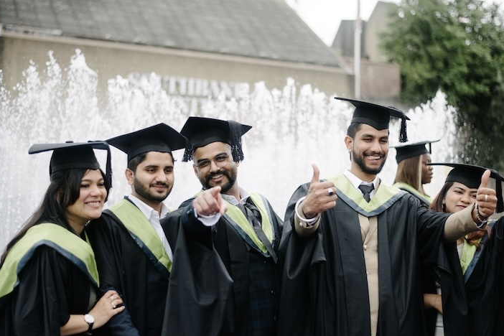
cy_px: 168
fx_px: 798
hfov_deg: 35.1
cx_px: 258
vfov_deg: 23.8
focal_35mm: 57
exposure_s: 1/8000
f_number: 2
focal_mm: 50
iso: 800
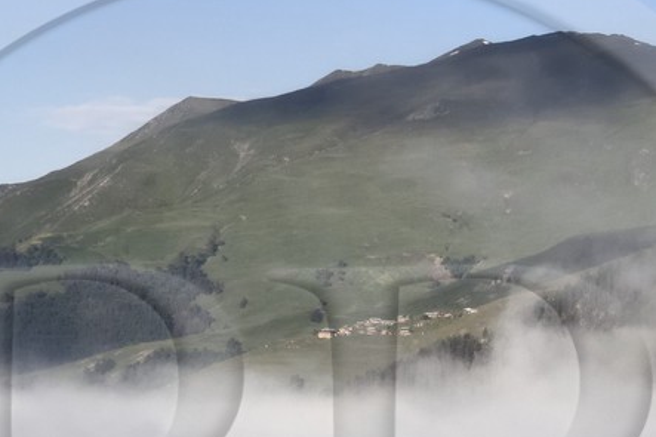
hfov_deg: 12.4
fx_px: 3024
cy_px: 511
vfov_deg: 8.2
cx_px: 296
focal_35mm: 166
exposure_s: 1/320
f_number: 16
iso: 400
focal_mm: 46
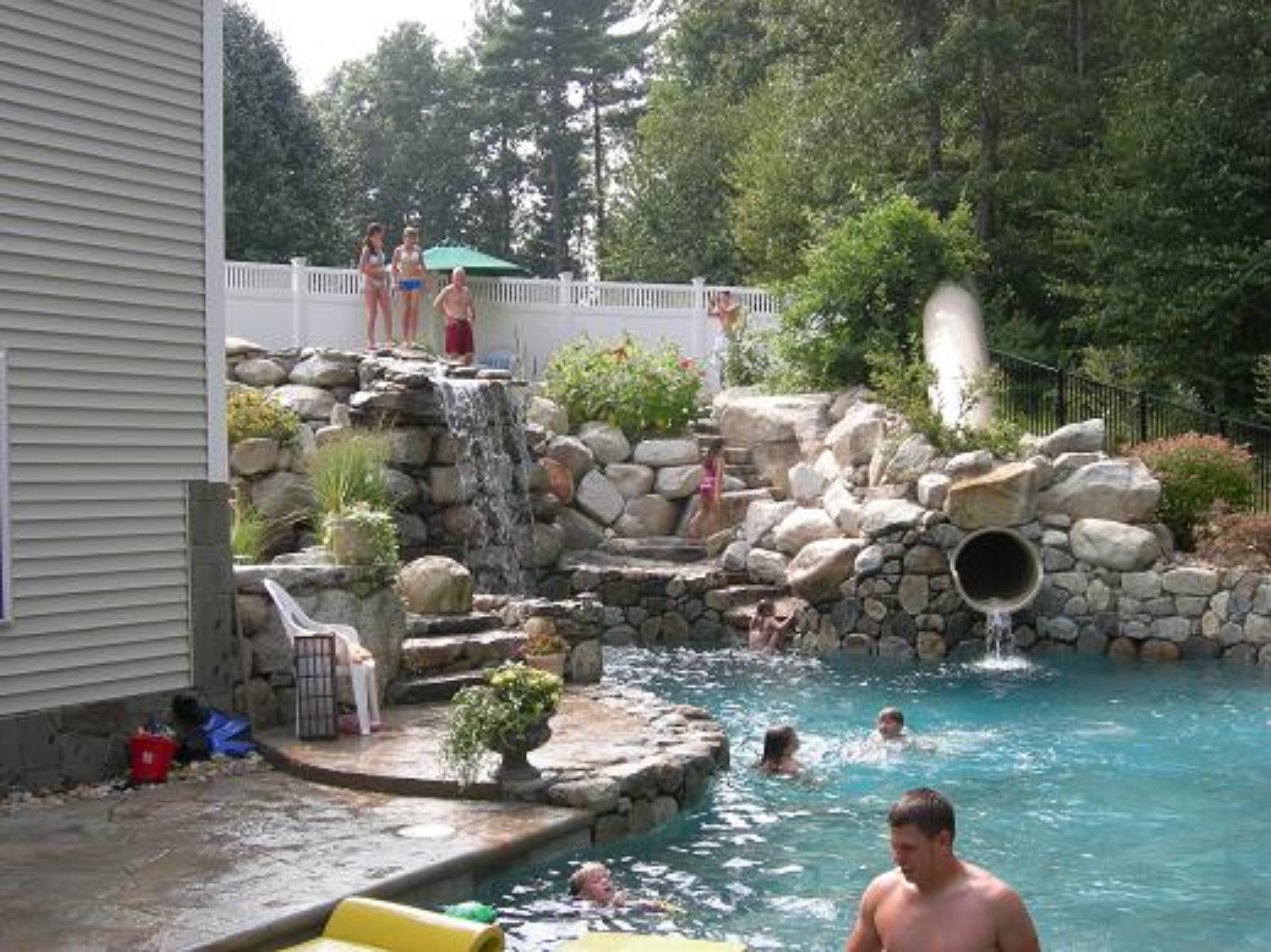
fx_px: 1615
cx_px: 636
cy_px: 476
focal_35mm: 44
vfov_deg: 32.9
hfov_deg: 43.0
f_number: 5.1
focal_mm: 9.1
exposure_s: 1/132
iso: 64
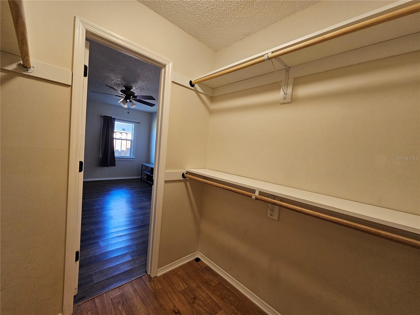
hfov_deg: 106.2
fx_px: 158
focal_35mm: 13
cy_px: 158
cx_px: 210
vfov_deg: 89.9
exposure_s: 1/77.4
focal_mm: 2.2
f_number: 2.2
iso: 250
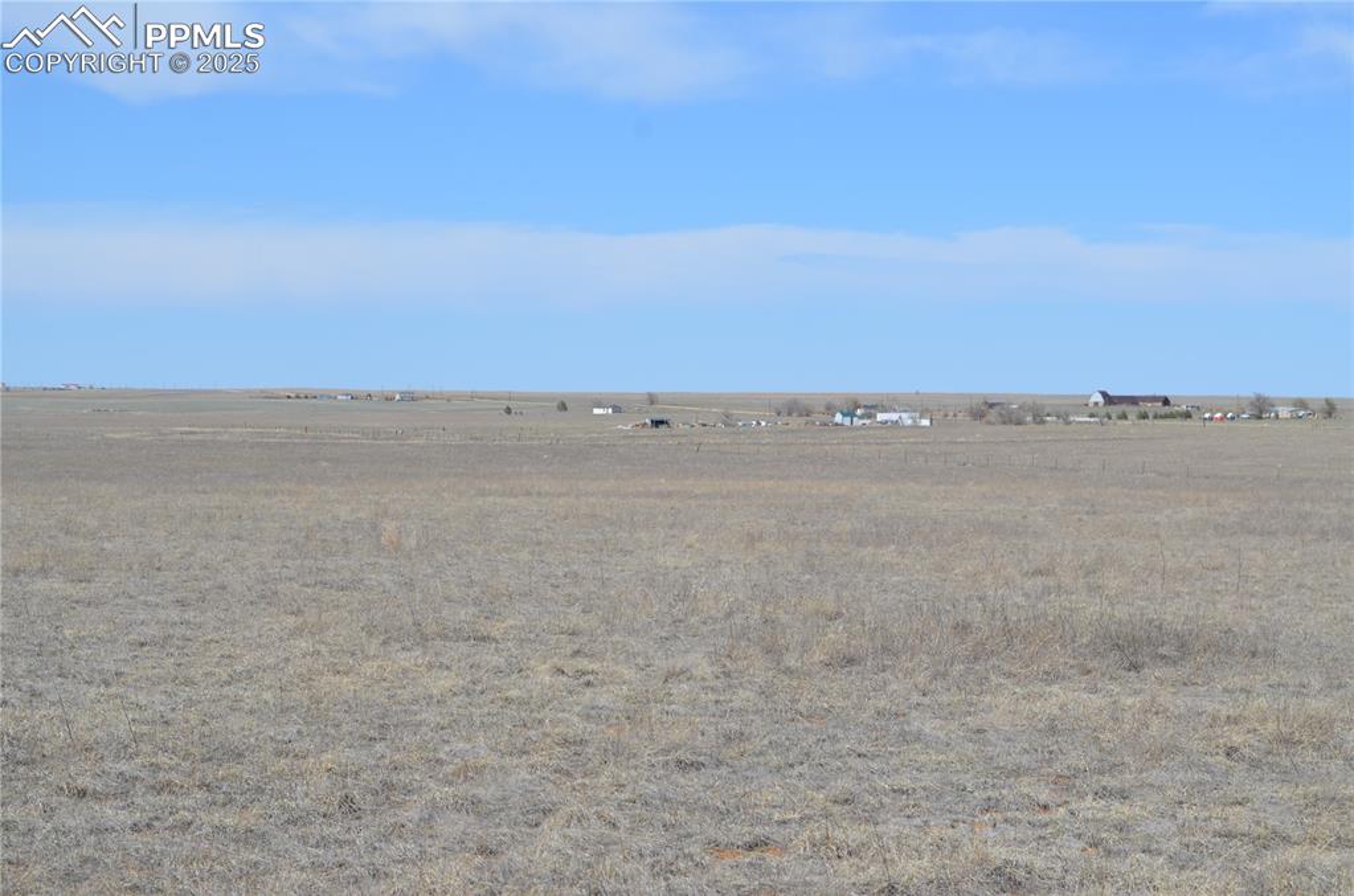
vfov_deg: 18.1
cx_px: 677
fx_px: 2814
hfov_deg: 27.1
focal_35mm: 75
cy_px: 448
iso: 100
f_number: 9
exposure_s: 1/320
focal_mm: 50
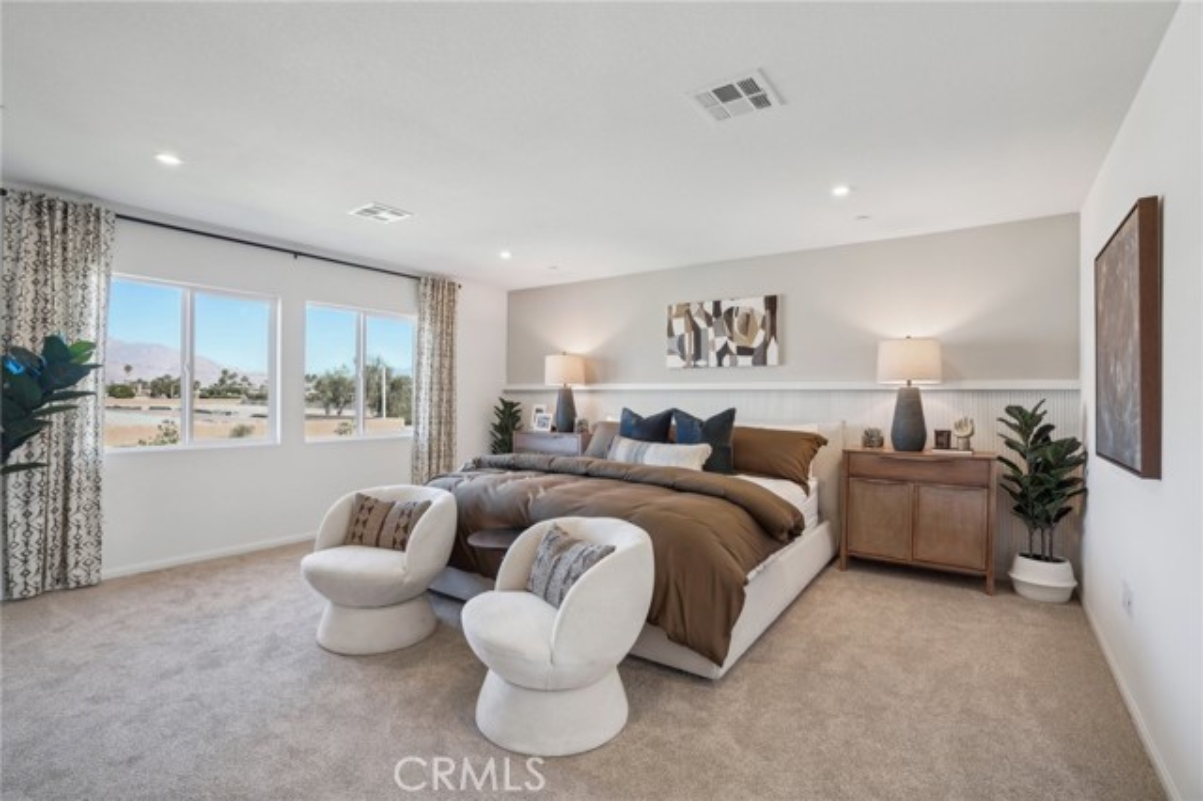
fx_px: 534
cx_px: 602
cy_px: 400
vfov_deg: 73.7
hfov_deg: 96.8
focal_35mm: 16
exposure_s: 1/30
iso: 400
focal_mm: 16
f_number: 7.1
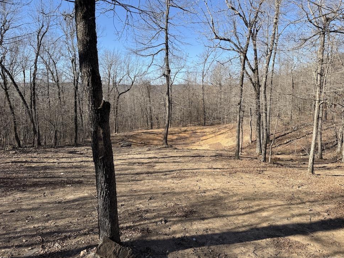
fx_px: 248
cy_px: 129
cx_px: 177
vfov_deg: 54.9
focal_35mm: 25
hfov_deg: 69.4
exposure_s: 1/1770
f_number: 1.78
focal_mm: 6.76
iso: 80
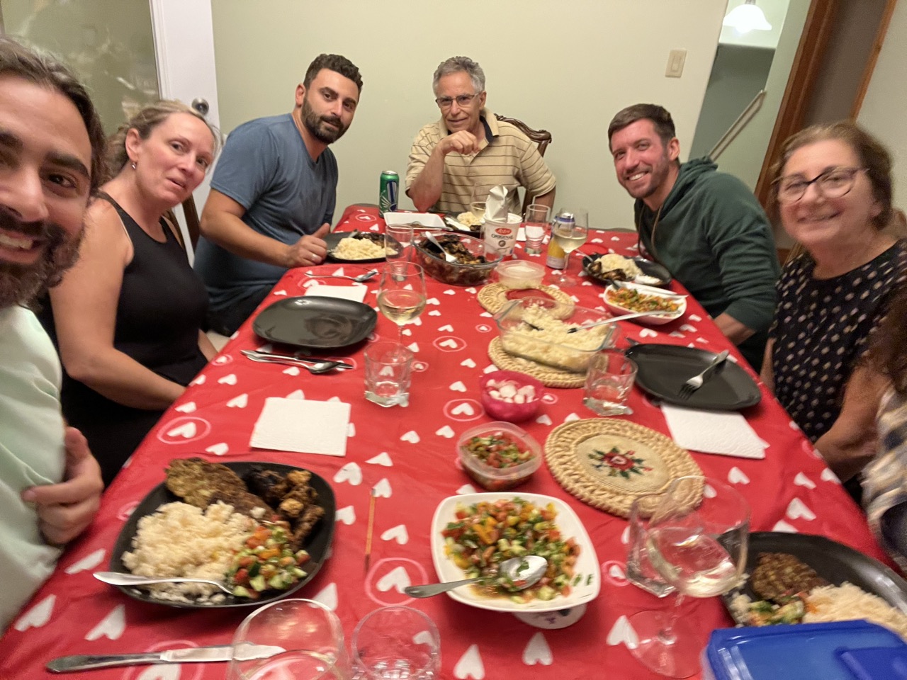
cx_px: 454
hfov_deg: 73.9
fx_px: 603
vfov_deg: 58.9
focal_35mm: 23
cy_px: 340
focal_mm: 2.71
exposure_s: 1/30
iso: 400
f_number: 2.2
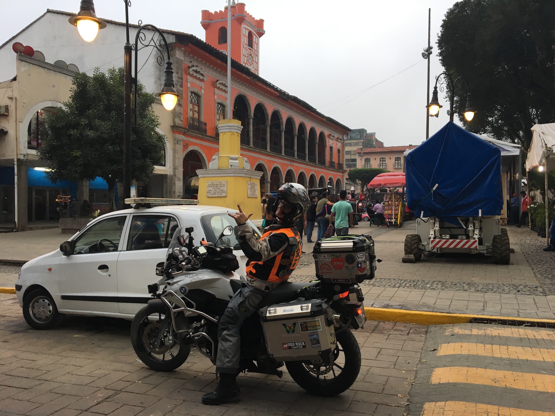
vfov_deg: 48.2
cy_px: 208
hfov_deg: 61.7
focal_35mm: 29
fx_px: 465
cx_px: 278
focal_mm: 4.15
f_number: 2.2
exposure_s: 1/40
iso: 25
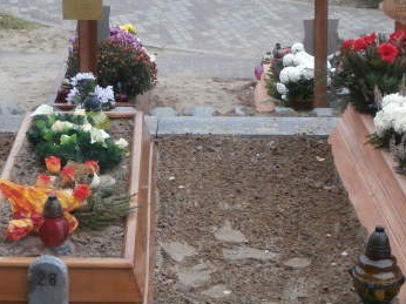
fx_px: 1020
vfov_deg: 16.9
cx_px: 138
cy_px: 113
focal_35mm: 87
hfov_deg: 22.4
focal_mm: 8.29
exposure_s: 1/40
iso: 160
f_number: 4.2
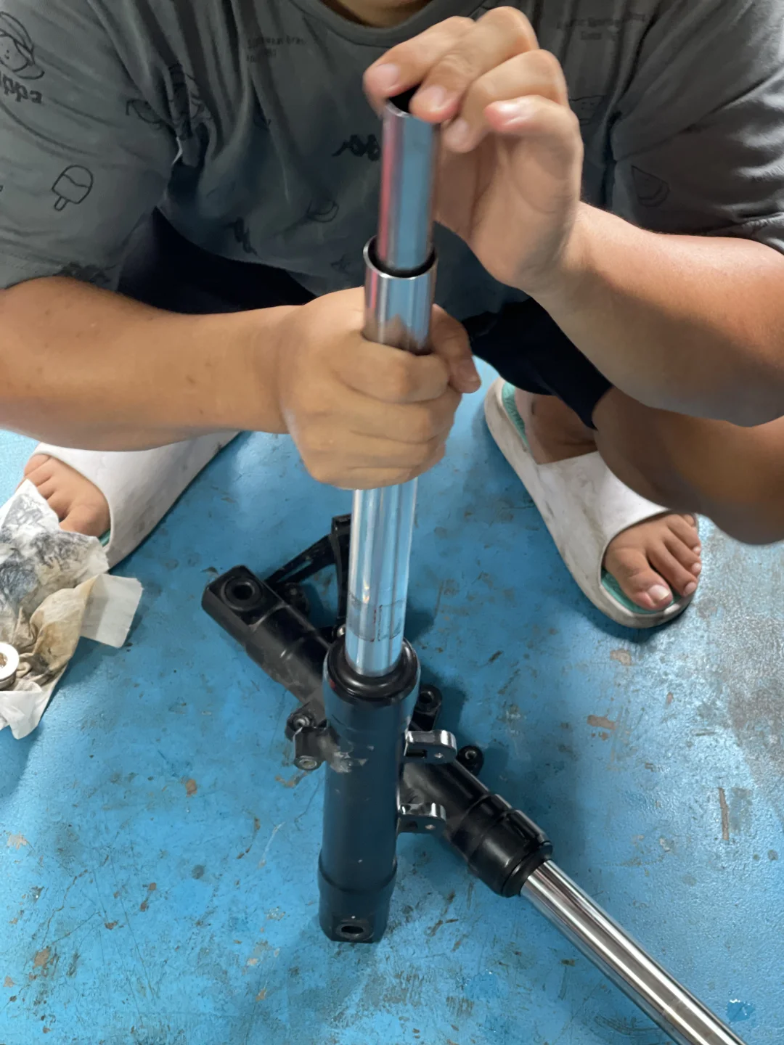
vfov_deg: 30.3
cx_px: 392
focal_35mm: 64
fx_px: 1933
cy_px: 522
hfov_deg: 22.9
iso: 320
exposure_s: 1/40
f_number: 2.2
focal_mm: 7.5
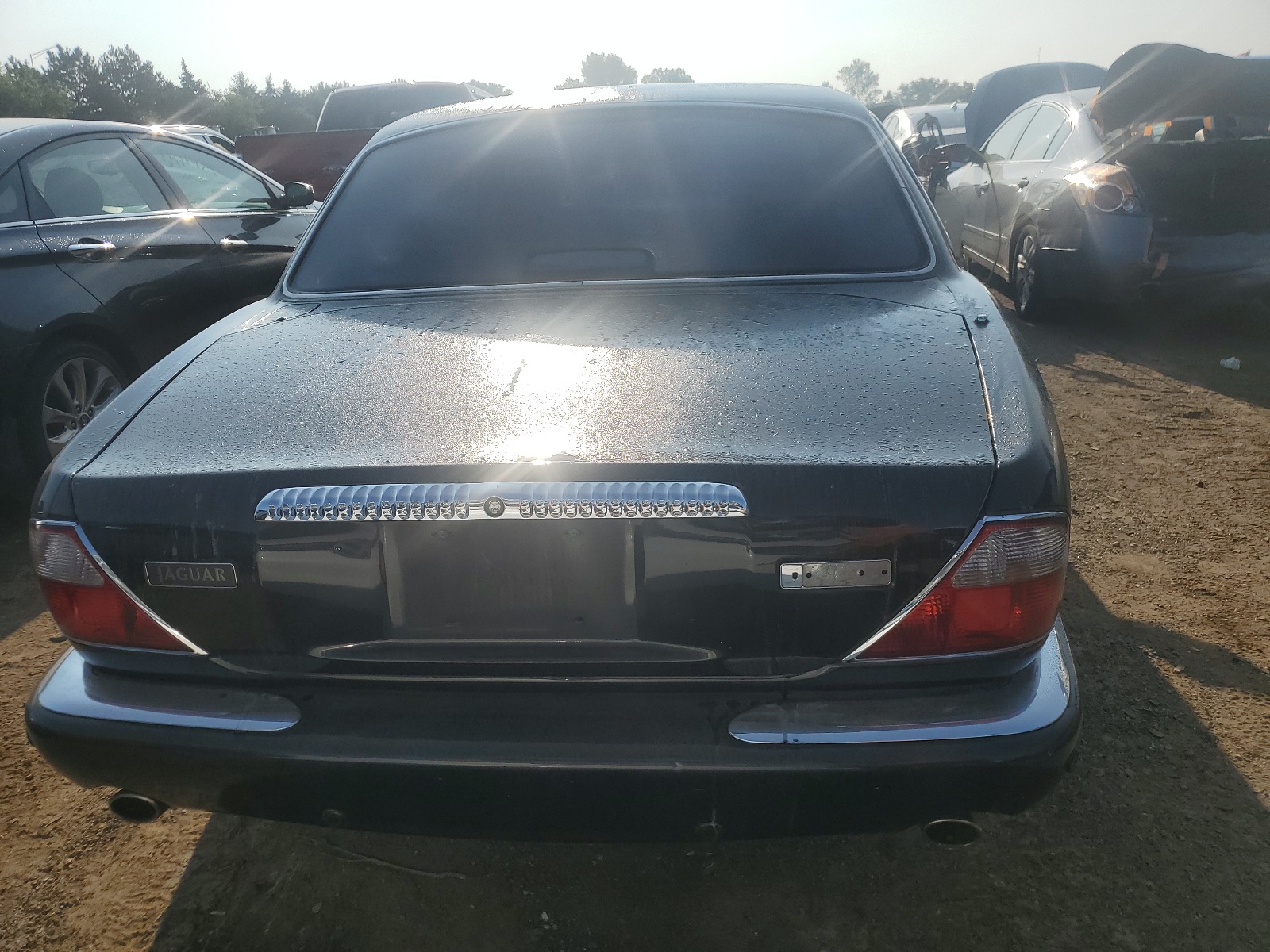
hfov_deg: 67.3
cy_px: 476
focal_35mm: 26
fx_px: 954
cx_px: 635
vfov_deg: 53.1
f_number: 1.5
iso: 50
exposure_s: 1/5000
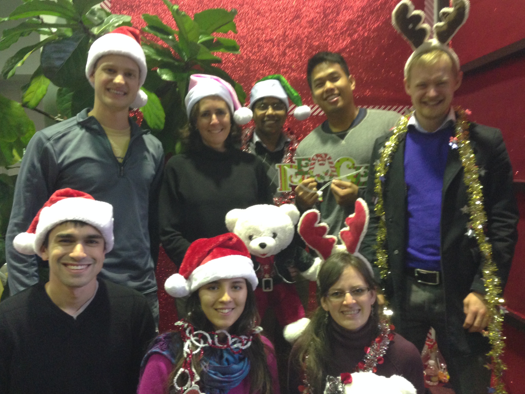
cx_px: 266
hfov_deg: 54.0
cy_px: 200
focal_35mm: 34
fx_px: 516
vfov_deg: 41.8
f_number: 2.4
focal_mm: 4.12
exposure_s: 1/20
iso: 250
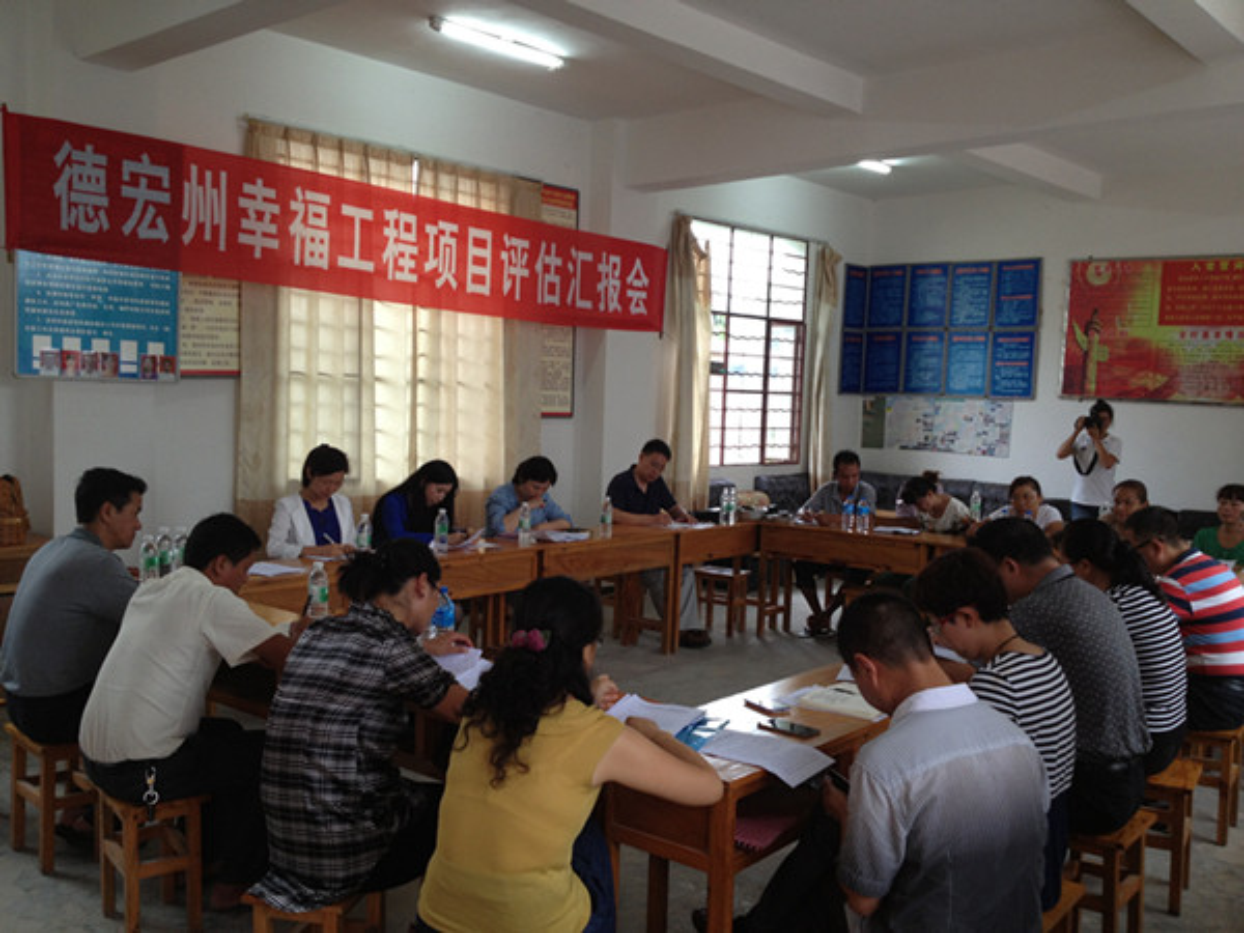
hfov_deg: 52.6
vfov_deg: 40.7
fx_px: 1258
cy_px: 466
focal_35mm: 35
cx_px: 622
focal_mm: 4.28
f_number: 2.4
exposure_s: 1/20
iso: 64
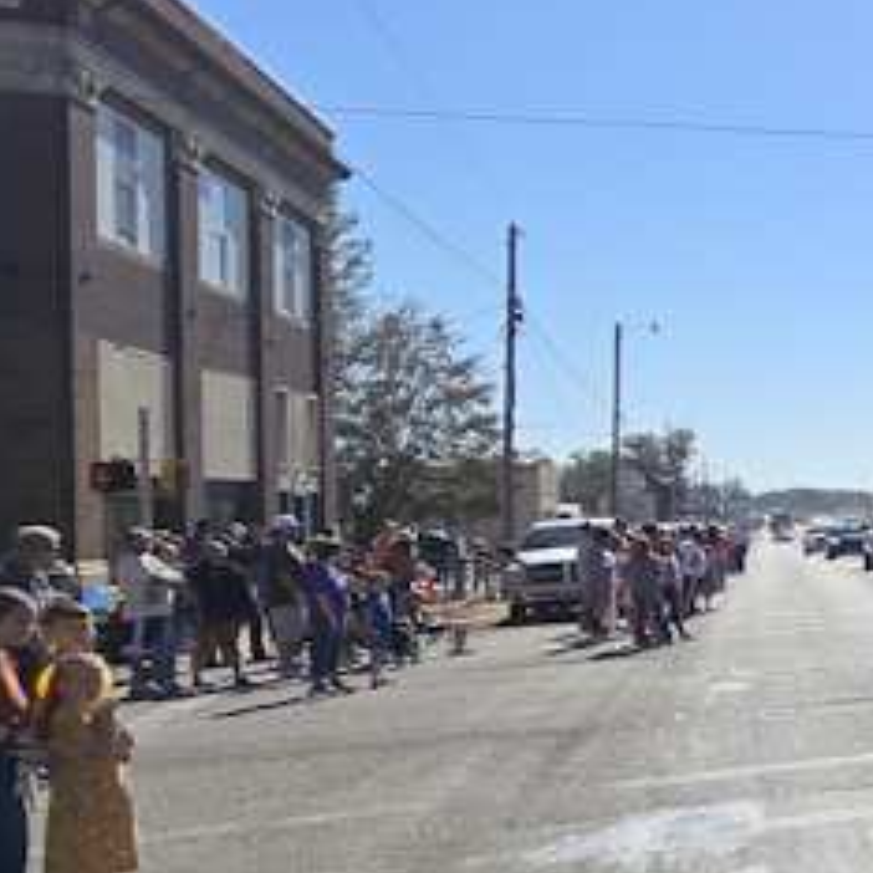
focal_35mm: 49
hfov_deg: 21.6
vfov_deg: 34.6
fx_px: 1398
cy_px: 485
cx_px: 1586
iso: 50
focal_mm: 2.2
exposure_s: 1/3758
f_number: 2.2
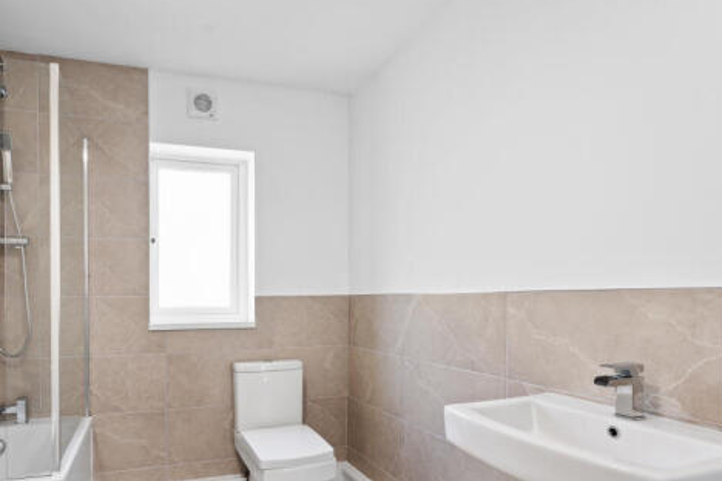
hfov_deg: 77.6
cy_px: 314
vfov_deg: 56.3
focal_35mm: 22
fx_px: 441
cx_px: 283
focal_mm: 15.7
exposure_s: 1/60
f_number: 8
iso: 400
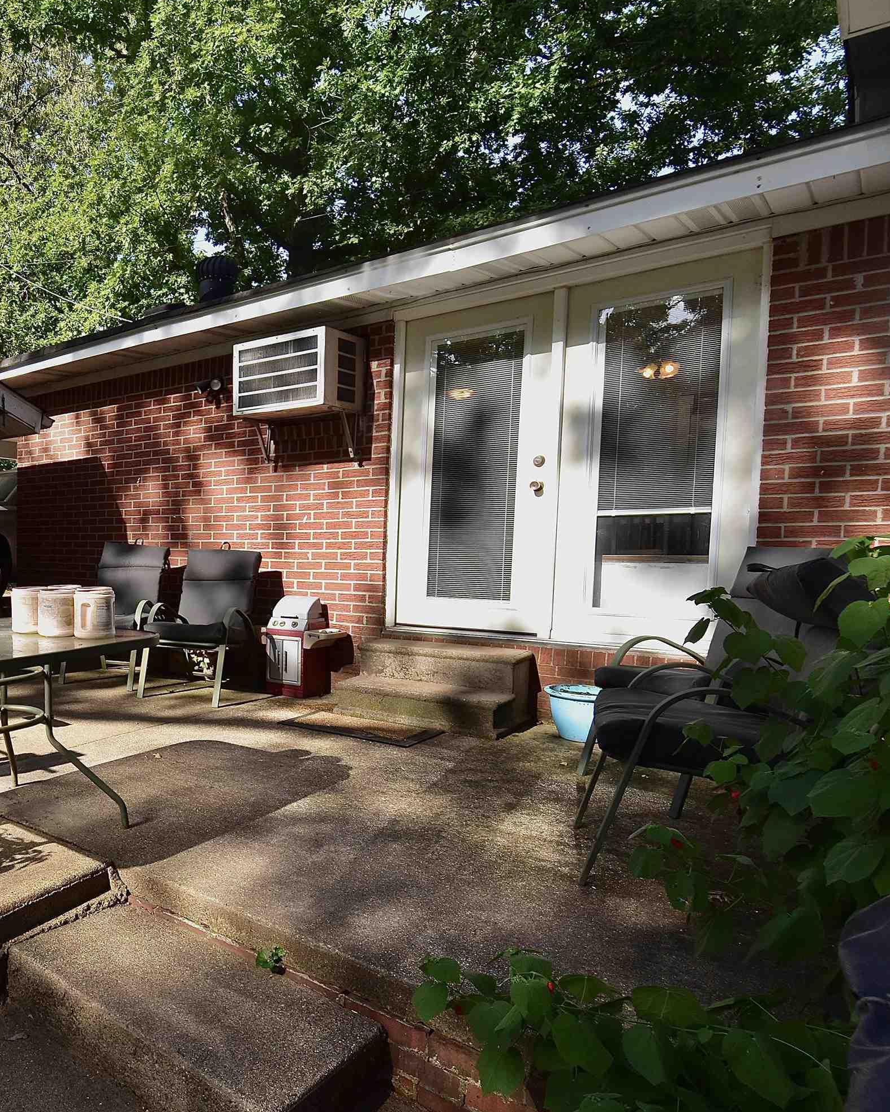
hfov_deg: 54.5
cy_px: 563
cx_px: 81
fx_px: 724
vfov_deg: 75.0
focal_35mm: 22
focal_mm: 10
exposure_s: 1/200
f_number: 10
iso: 400
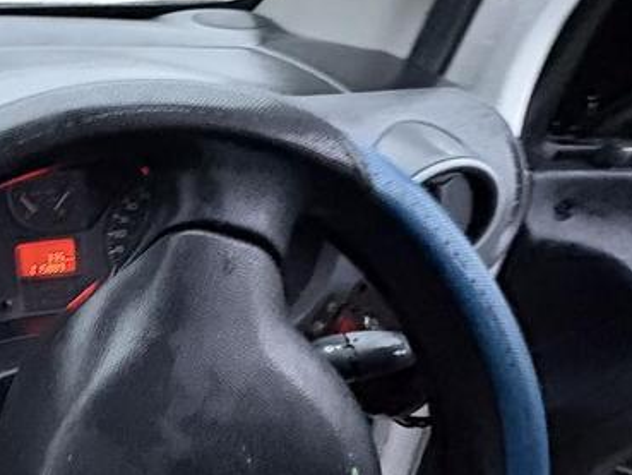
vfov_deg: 41.3
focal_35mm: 34
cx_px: -43
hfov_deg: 43.4
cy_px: 317
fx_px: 621
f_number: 2.2
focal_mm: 2.22
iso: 1600
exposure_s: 1/30
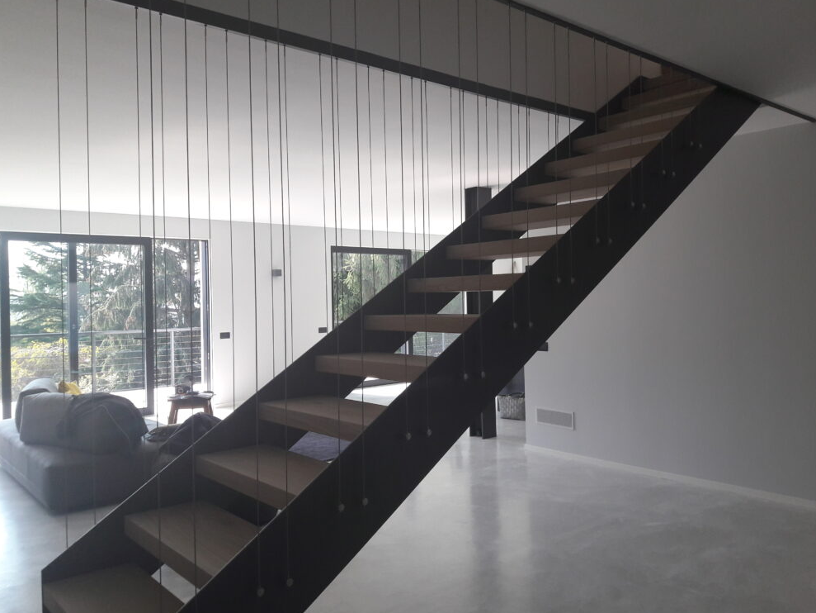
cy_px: 300
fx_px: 684
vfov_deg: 48.2
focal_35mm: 29
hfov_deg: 61.6
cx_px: 419
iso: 80
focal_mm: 3.7
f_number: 1.9
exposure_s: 1/100
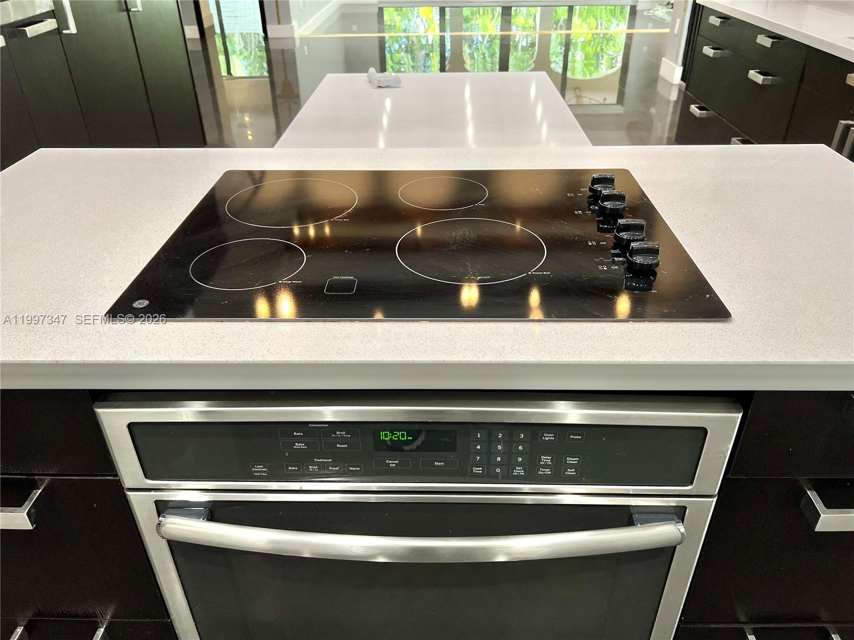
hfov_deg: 67.3
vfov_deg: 53.1
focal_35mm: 26
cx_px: 427
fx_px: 641
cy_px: 320
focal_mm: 5.7
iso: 125
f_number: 1.5
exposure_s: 1/120
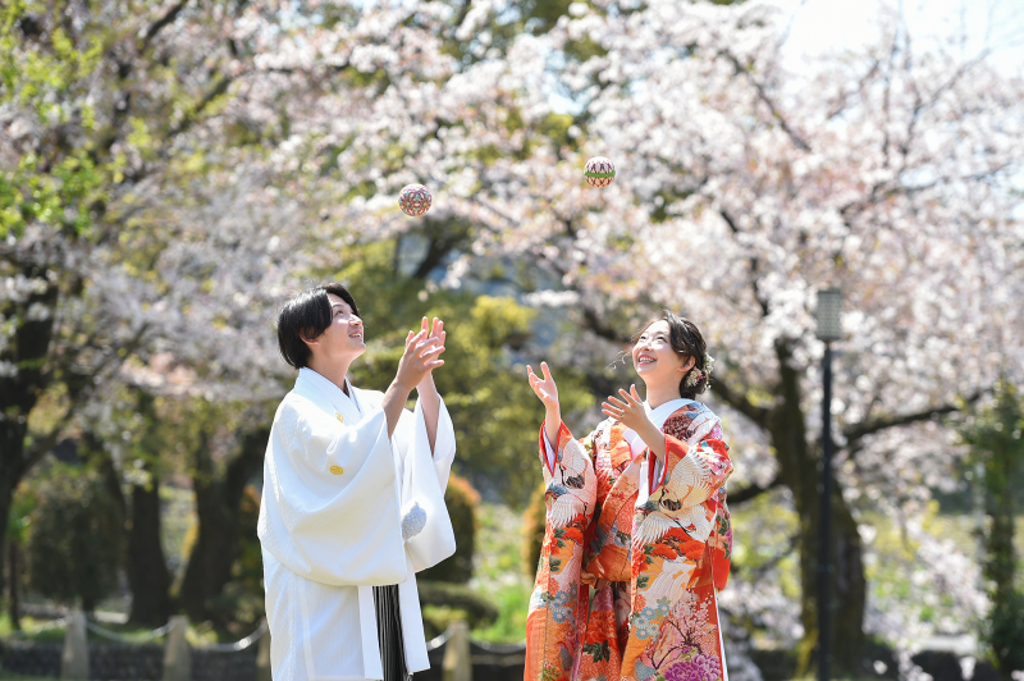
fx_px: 3695
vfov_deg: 10.5
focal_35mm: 130
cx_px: 512
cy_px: 340
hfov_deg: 15.8
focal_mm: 130
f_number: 5
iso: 100
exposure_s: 1/320
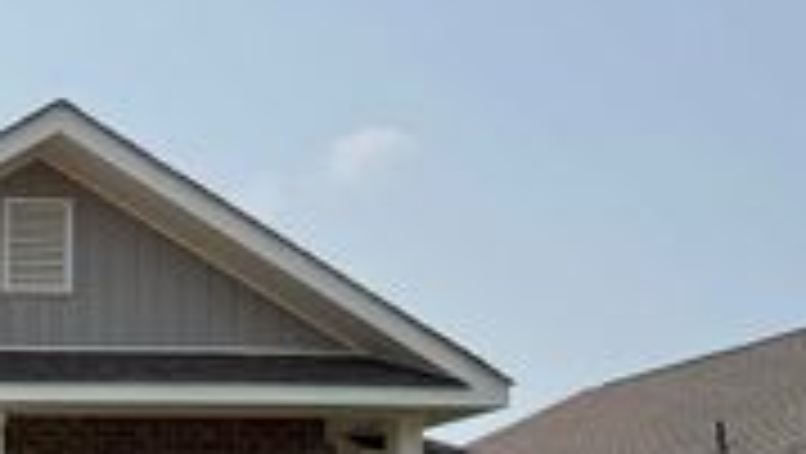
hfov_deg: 25.0
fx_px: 1561
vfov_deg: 15.3
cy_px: 690
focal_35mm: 73
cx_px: -252
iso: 80
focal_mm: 6.76
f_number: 1.78
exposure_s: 1/7092
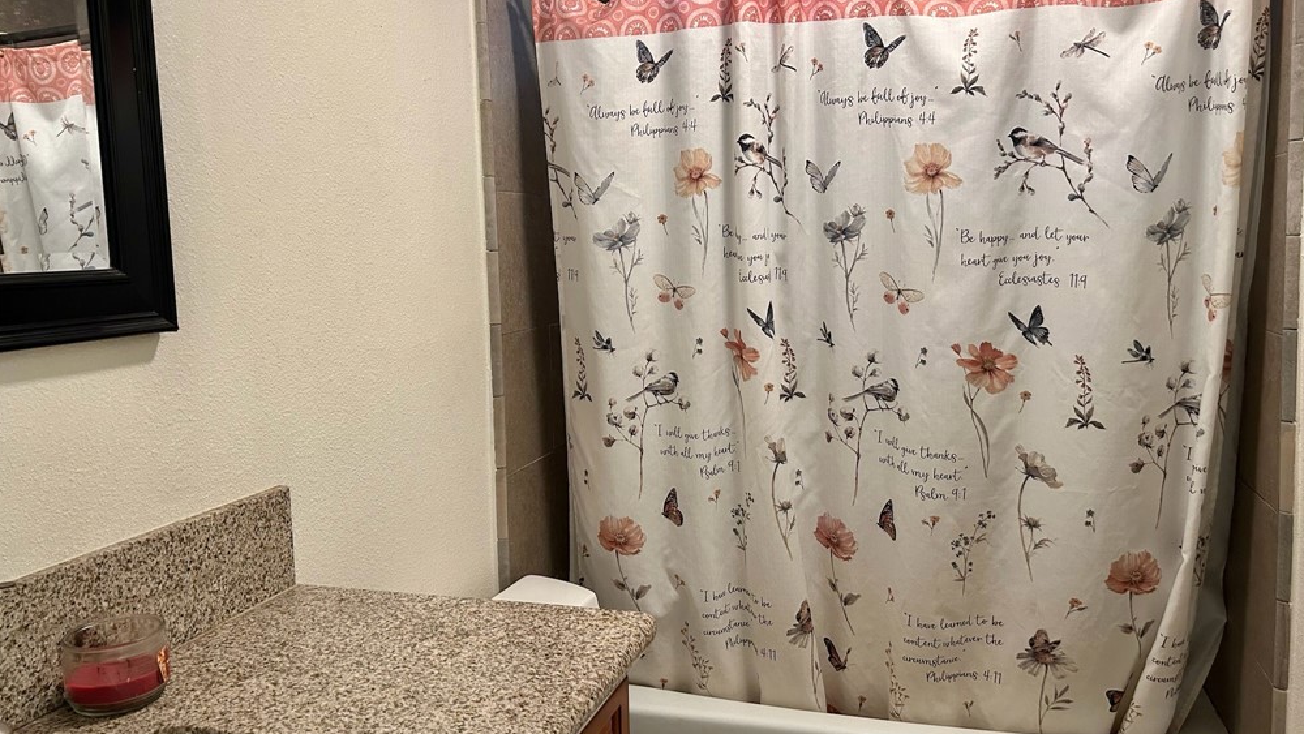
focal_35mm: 29
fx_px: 1003
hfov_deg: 66.1
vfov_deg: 40.2
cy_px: 349
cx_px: 660
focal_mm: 5.7
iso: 200
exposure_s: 1/60
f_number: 1.5
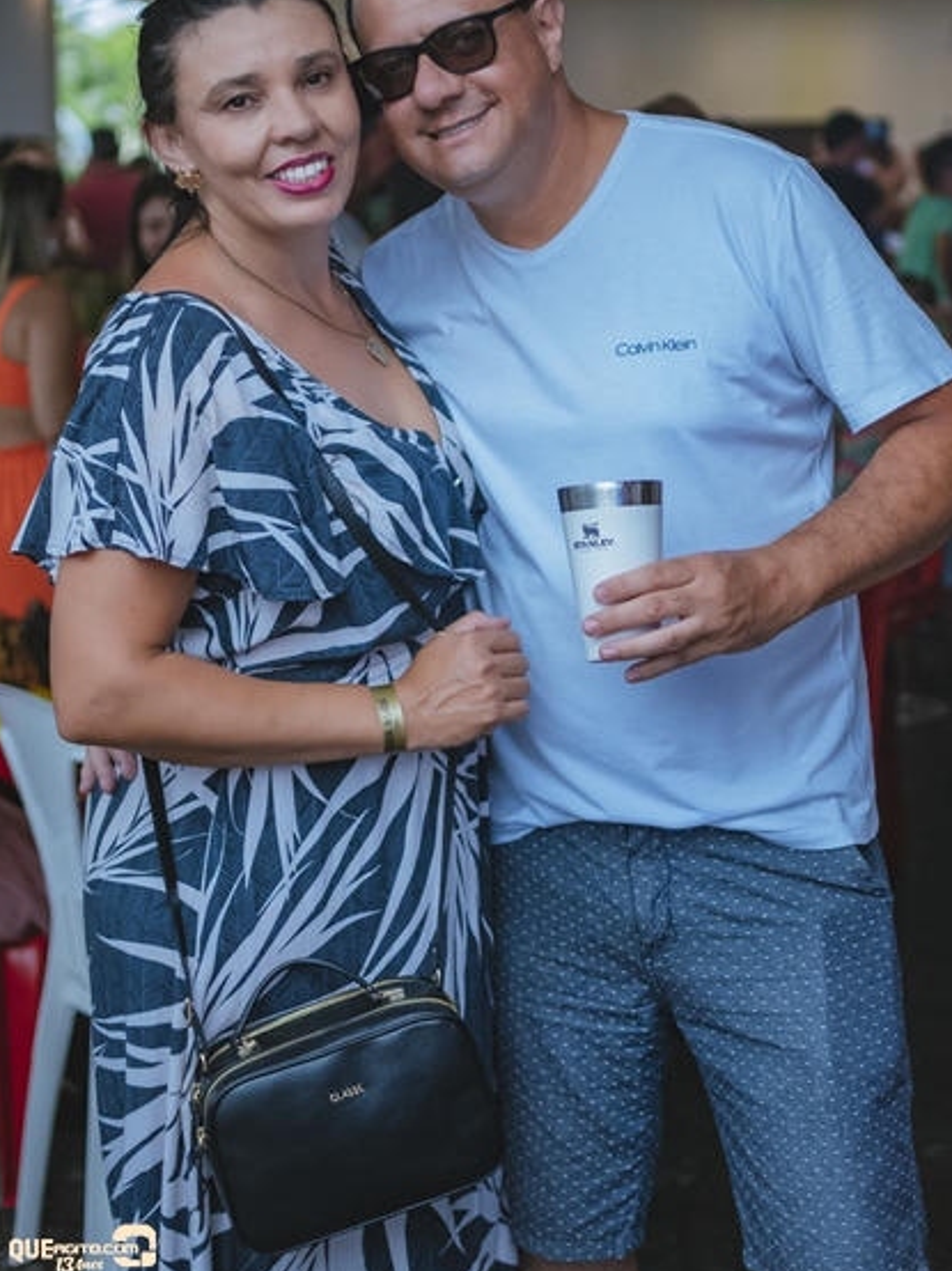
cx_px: 547
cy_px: 447
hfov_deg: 21.7
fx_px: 2482
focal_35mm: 68
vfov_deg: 28.6
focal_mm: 35
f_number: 2
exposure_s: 1/2500
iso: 2500
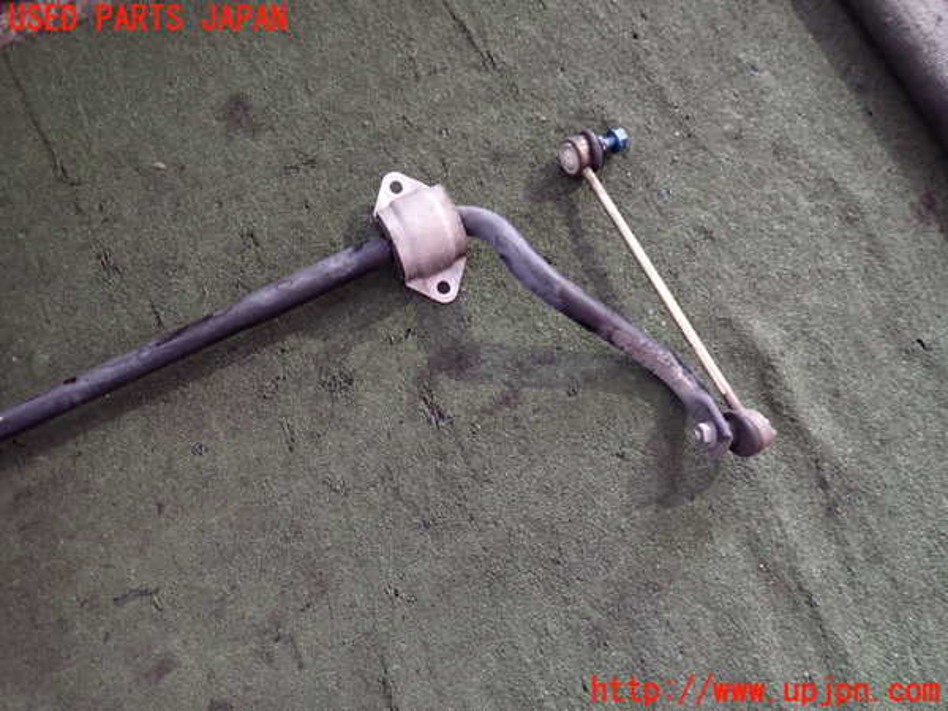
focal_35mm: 25
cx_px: 474
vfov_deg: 54.9
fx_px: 685
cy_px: 356
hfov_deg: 69.4
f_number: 2
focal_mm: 4.5
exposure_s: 1/15
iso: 800
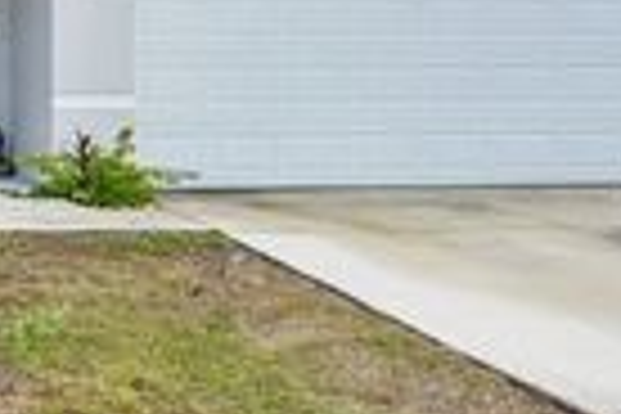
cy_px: 74
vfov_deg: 17.4
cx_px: -180
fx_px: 1342
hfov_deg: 23.2
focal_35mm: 78
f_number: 8
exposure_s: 1/1000
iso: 400
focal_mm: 21.5
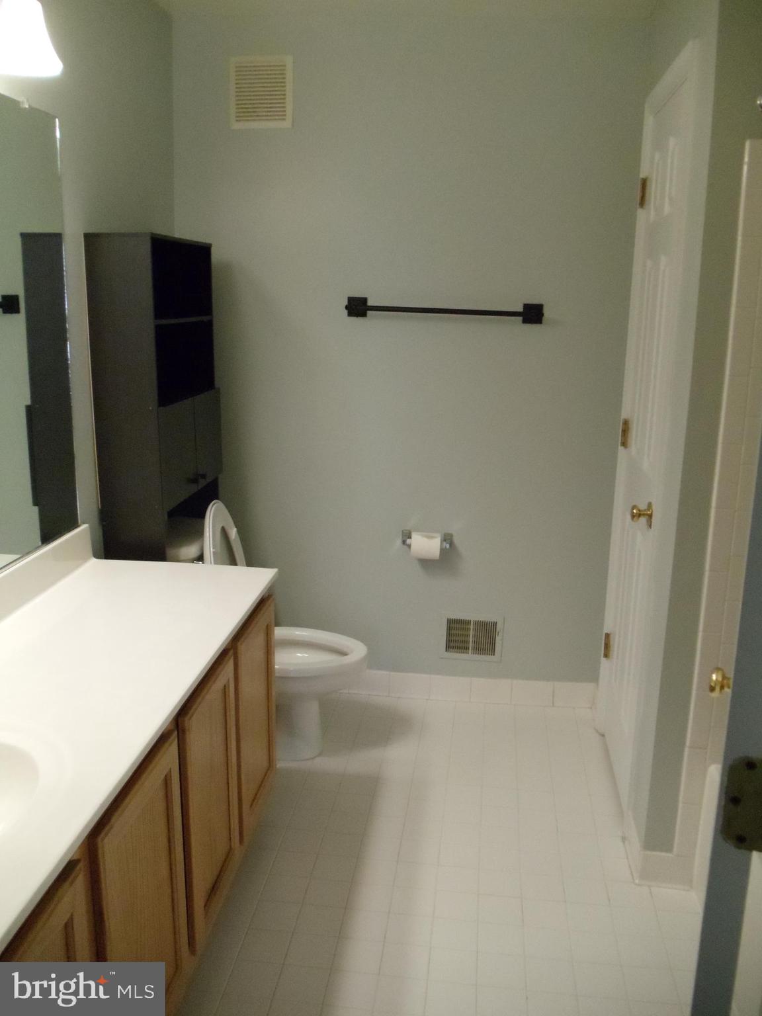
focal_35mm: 44
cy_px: 508
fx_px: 1291
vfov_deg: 42.9
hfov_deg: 32.9
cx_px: 381
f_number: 3.5
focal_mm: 6
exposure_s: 1/125
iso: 800
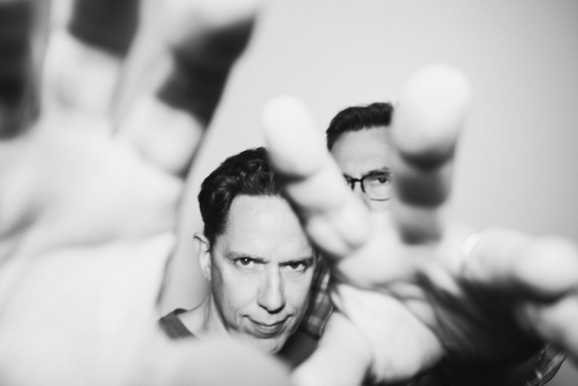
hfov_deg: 54.4
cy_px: 193
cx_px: 289
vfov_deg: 37.9
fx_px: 562
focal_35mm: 35
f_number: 6.3
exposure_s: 1/160
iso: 1000
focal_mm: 35
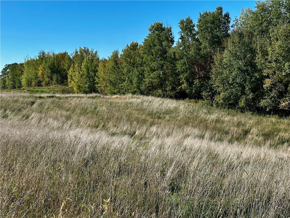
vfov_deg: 30.3
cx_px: 145
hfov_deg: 39.7
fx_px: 402
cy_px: 109
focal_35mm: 48
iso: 64
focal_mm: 6.86
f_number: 1.78
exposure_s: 1/2809
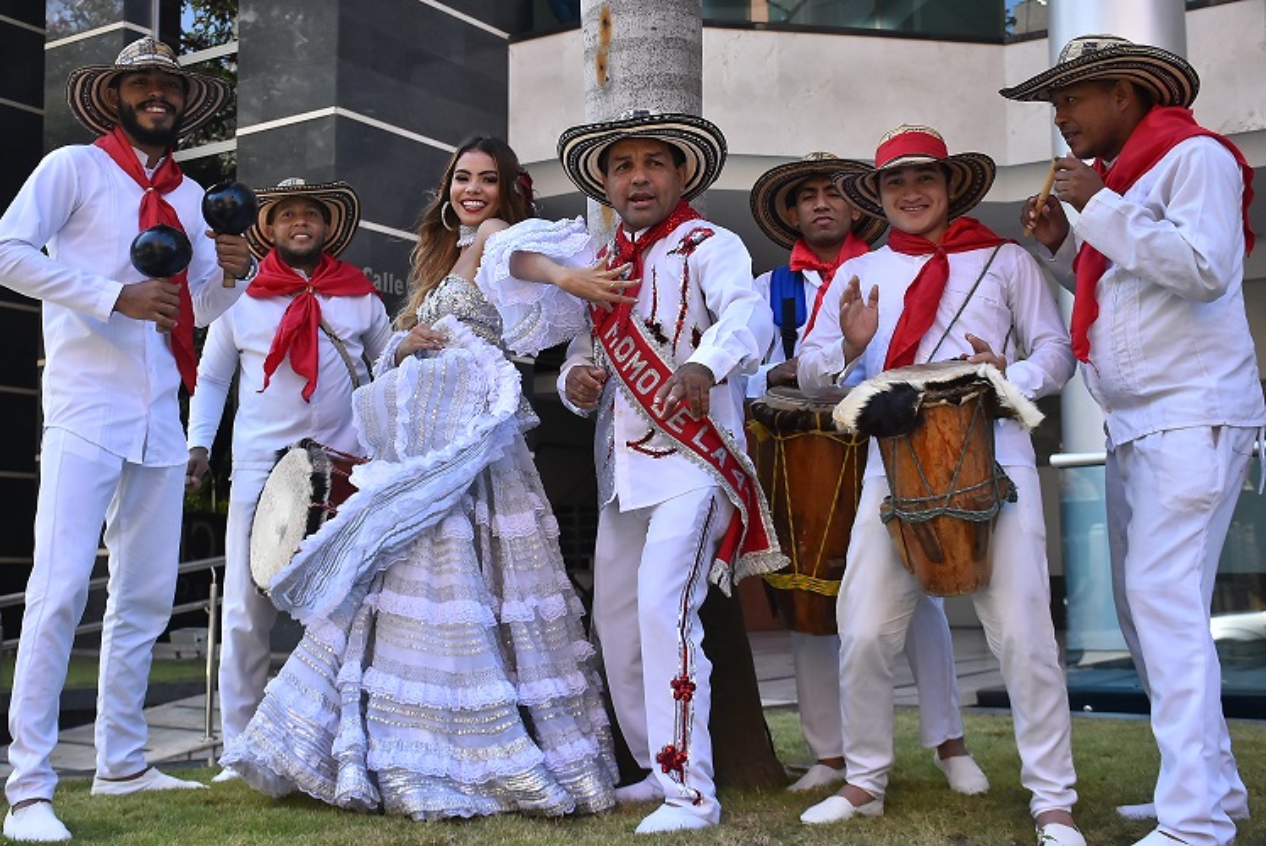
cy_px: 423
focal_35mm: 48
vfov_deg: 28.1
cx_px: 633
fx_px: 1689
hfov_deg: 41.1
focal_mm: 32
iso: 800
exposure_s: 1/640
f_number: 5.6
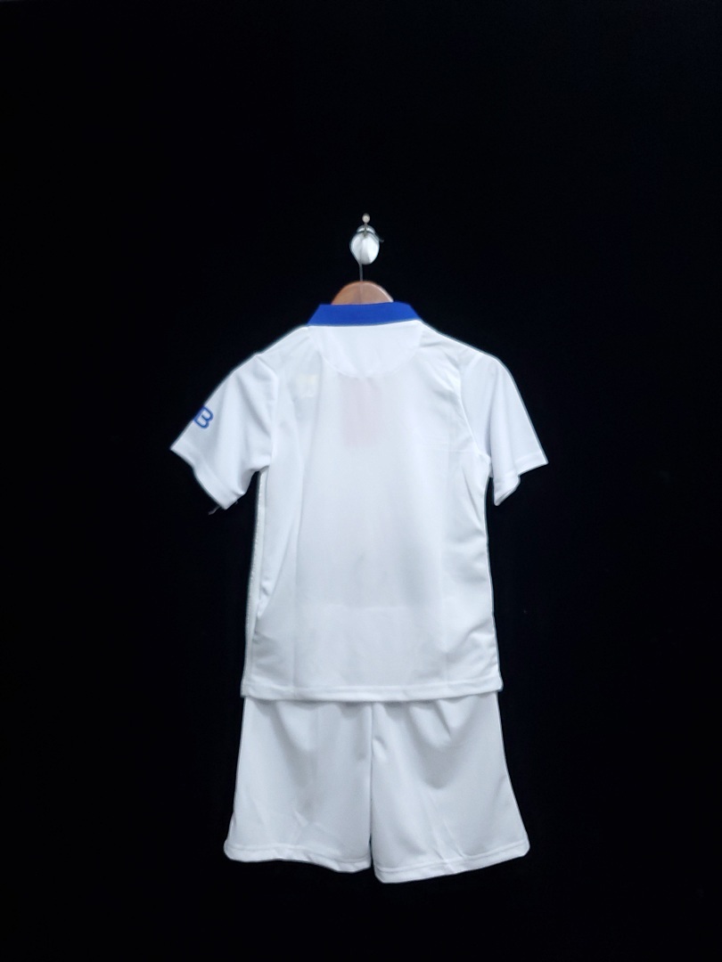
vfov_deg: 67.3
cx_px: 361
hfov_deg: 53.1
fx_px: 723
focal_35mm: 26
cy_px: 481
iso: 200
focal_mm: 4.3
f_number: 1.5
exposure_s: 1/20
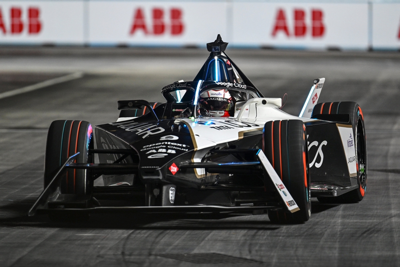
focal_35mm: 400
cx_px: 200
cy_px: 134
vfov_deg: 3.4
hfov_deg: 5.2
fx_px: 4445
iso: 1600
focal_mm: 400
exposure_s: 1/640
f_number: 4.5
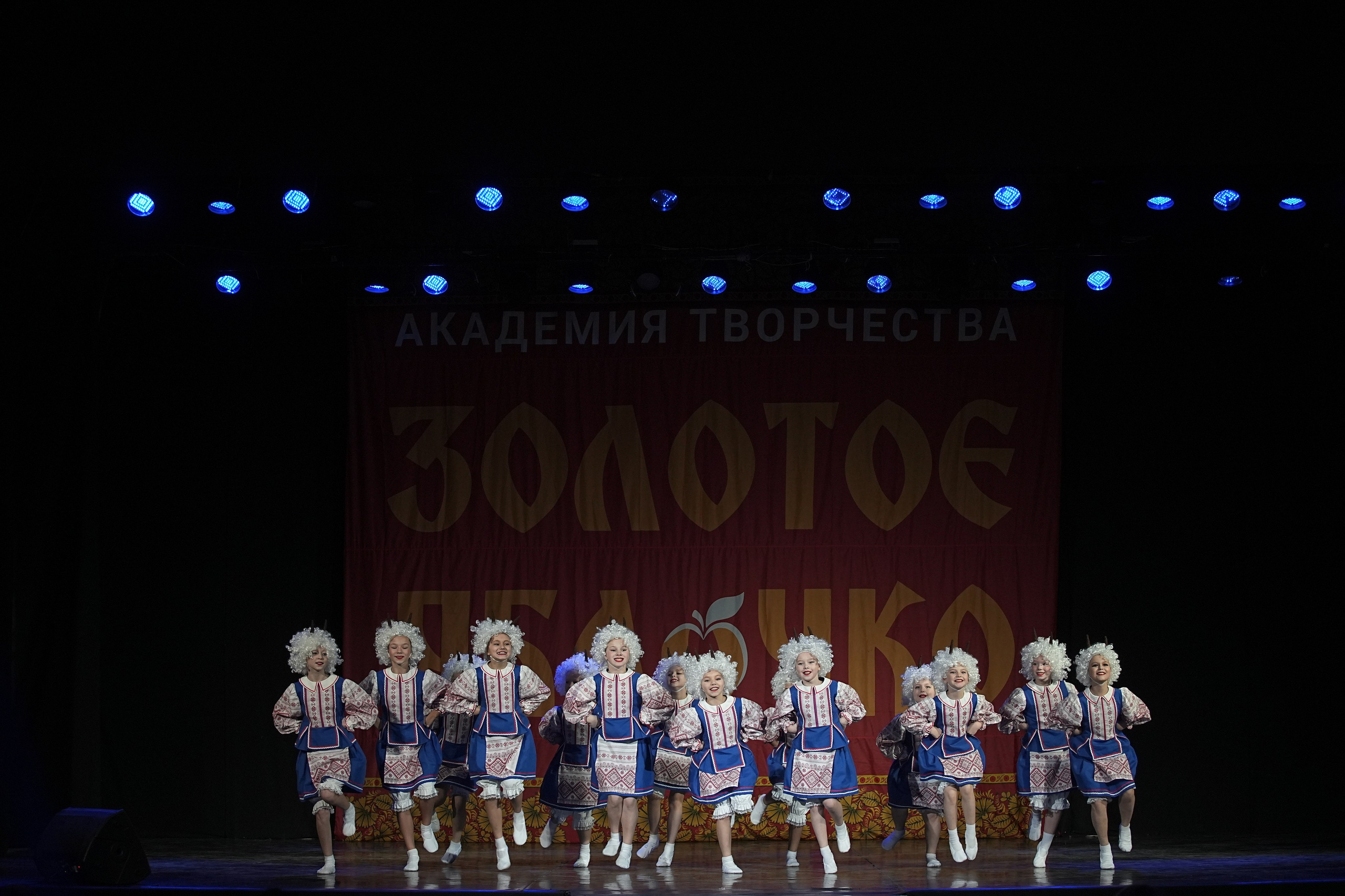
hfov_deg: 28.8
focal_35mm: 70
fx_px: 2615
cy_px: 448
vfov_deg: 19.5
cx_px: 672
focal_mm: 70
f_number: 4
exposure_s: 1/400
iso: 2000
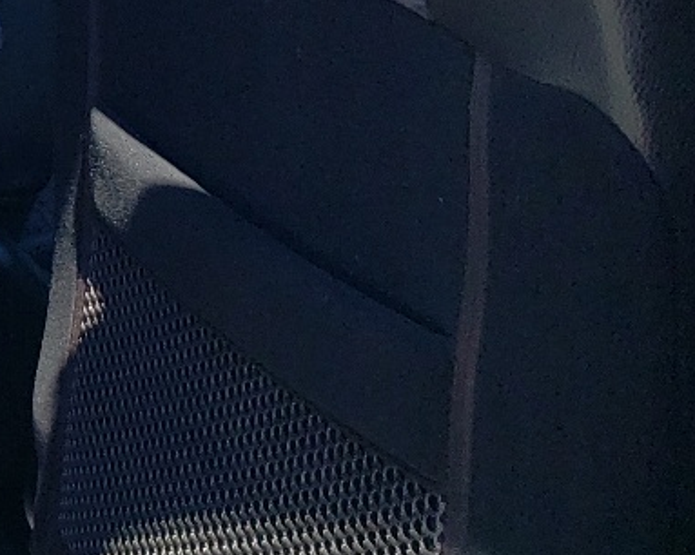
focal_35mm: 106
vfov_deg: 14.5
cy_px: 127
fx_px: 2179
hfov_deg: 14.8
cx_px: -695
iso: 50
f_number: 1.5
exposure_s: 1/1000
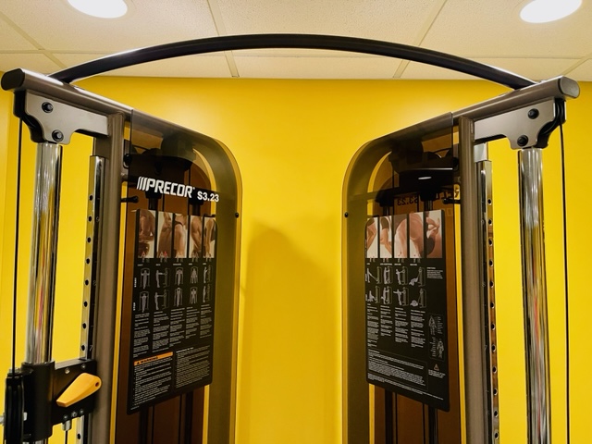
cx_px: 296
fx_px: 445
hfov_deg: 67.3
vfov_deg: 53.1
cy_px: 222
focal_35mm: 26
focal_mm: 5.1
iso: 500
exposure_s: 1/60
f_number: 1.6
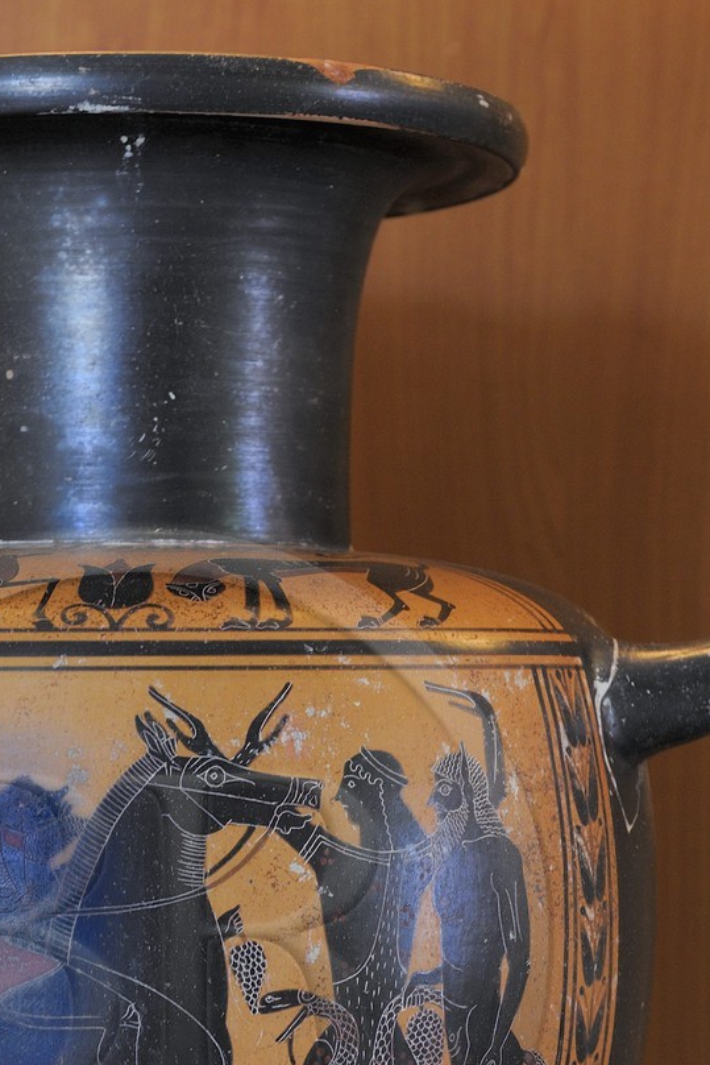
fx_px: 2927
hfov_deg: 13.8
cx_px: 141
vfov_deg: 20.2
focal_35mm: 99
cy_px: 938
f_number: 4.5
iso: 800
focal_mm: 50
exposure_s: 1/20
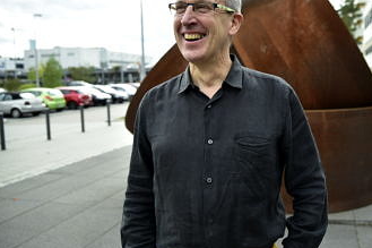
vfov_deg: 37.7
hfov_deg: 52.7
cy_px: 99
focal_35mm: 35
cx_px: 267
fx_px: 361
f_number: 2.8
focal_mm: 24
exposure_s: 1/640
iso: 200
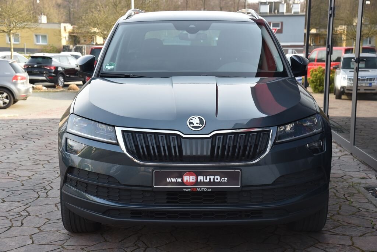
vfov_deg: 20.9
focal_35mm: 65
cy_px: 126
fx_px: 681
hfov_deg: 30.9
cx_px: 188
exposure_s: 1/200
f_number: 7.1
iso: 500
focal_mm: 65
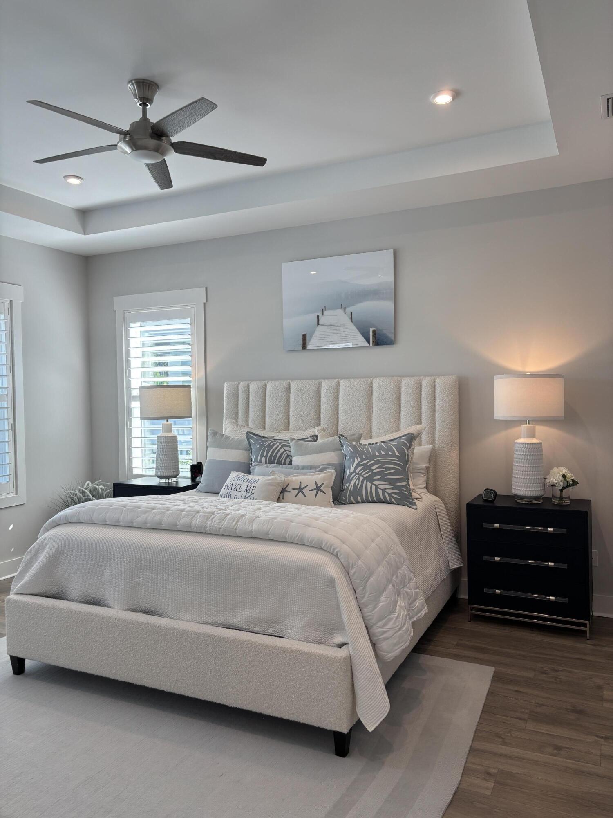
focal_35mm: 26
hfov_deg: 53.1
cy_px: 409
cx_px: 306
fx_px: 614
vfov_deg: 67.3
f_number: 1.6
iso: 40
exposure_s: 1/120
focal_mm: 5.96
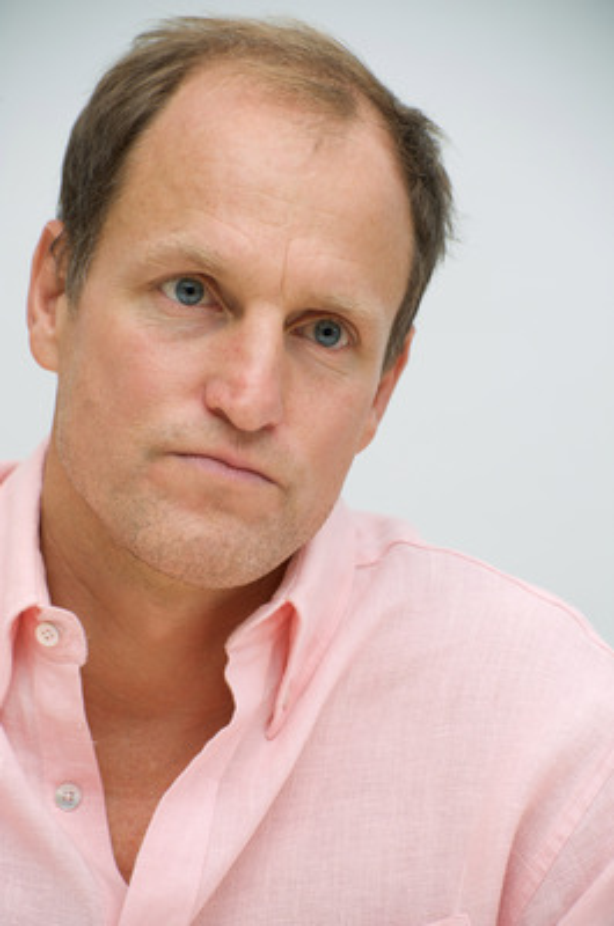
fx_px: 3597
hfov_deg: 9.8
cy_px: 463
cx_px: 307
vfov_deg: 14.7
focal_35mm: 140
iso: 400
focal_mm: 140
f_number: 7.1
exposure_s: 1/60
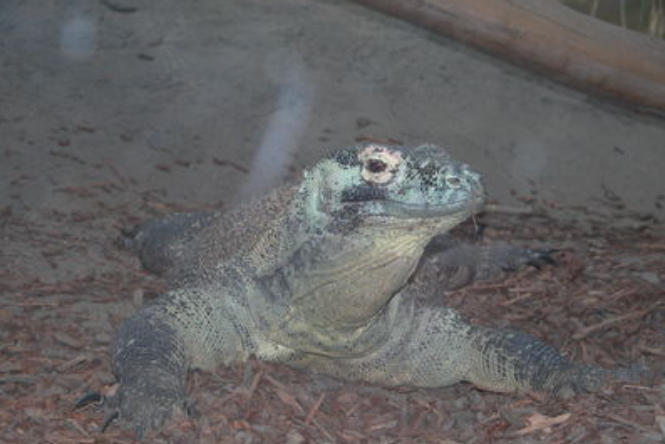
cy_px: 236
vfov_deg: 10.6
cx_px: 332
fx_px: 2402
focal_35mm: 130
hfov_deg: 15.8
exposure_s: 1/125
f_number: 3.8
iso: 100
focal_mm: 31.9
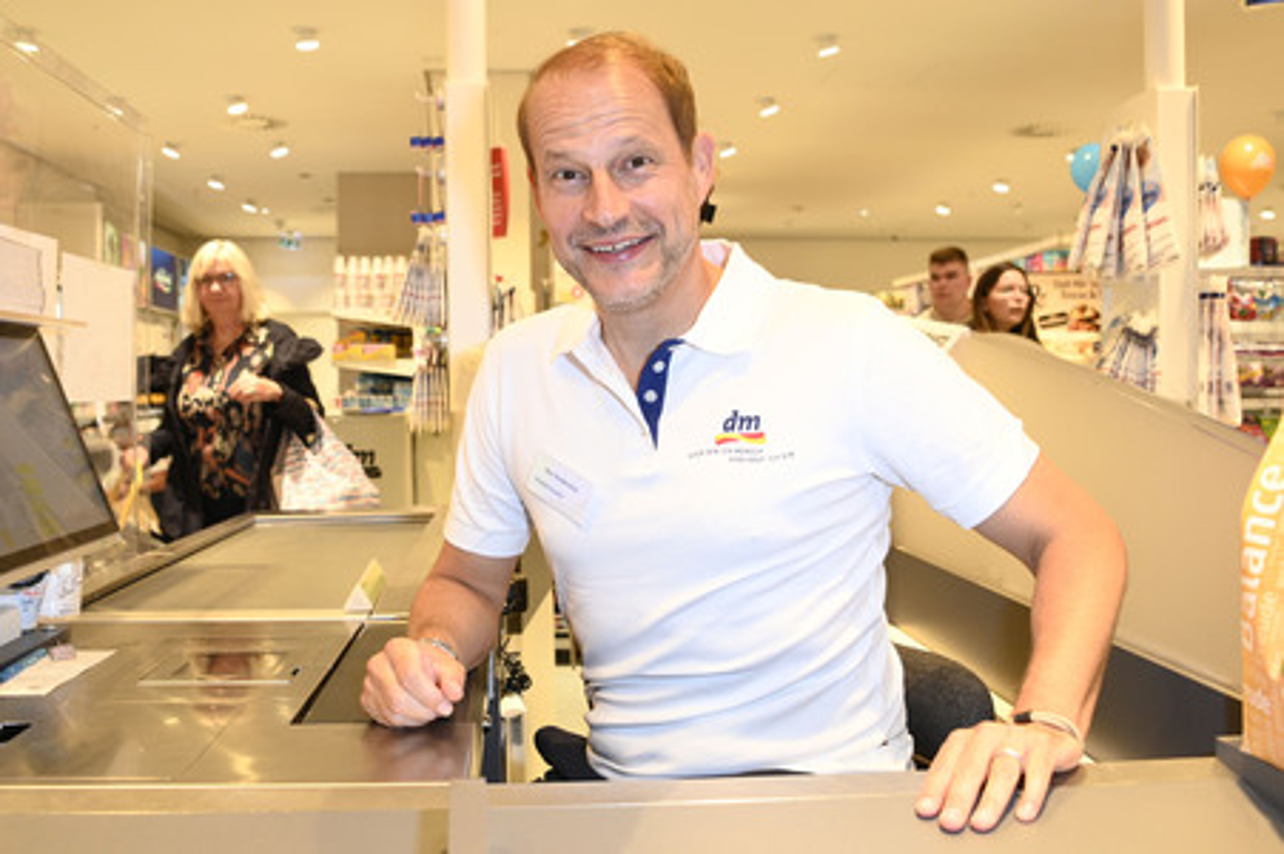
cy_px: 427
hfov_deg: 58.8
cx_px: 642
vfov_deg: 41.1
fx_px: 1140
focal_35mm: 32
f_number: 5.6
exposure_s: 1/125
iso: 2000
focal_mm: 32
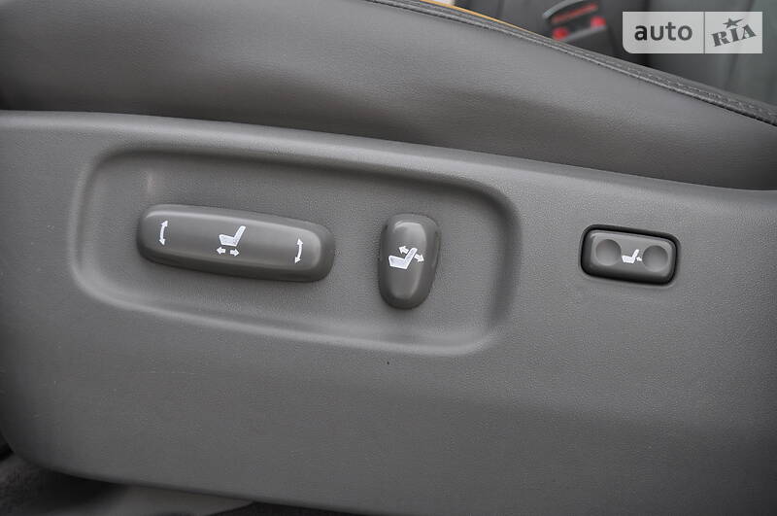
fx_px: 1164
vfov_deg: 25.0
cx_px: 388
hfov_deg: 36.9
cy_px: 258
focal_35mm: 54
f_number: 5.6
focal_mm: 36
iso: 200
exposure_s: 1/125
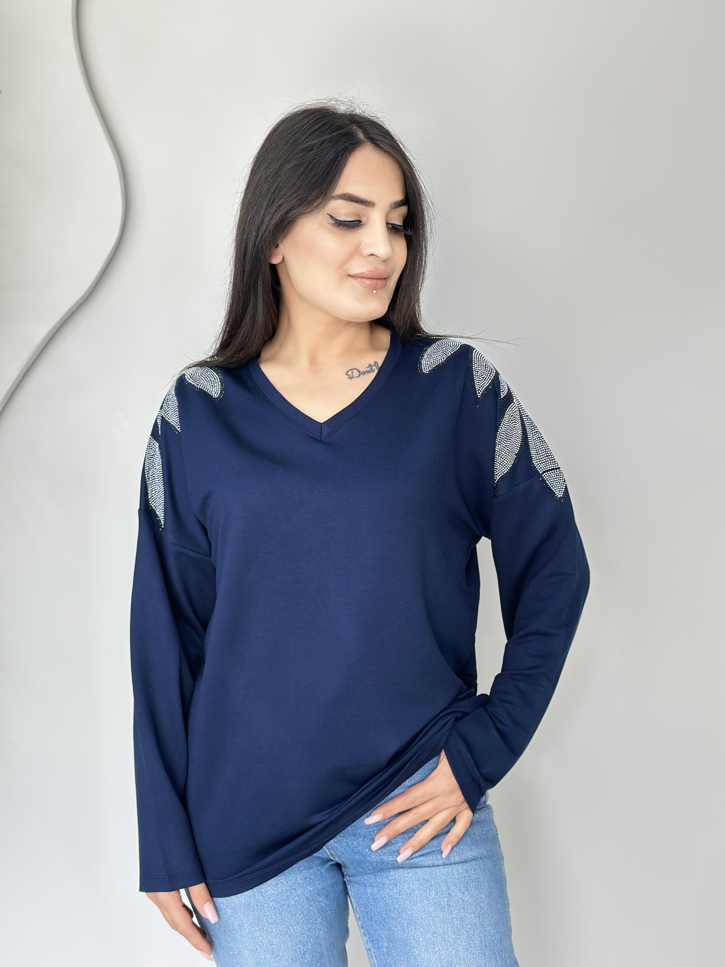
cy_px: 484
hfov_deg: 30.3
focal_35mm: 48
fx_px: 1340
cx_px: 362
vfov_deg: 39.7
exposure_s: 1/121
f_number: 1.78
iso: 125
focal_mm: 6.86
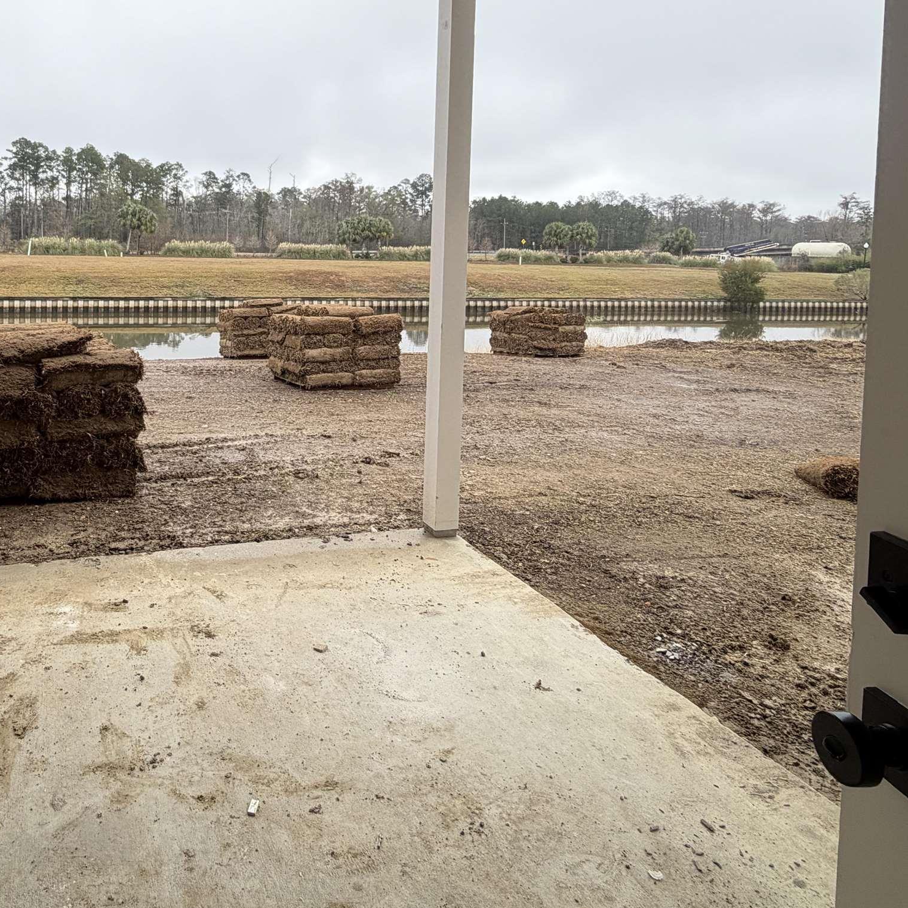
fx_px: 742
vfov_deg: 60.6
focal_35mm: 25
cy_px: 267
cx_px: 254
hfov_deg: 60.3
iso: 40
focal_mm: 2.22
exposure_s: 1/664
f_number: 2.2
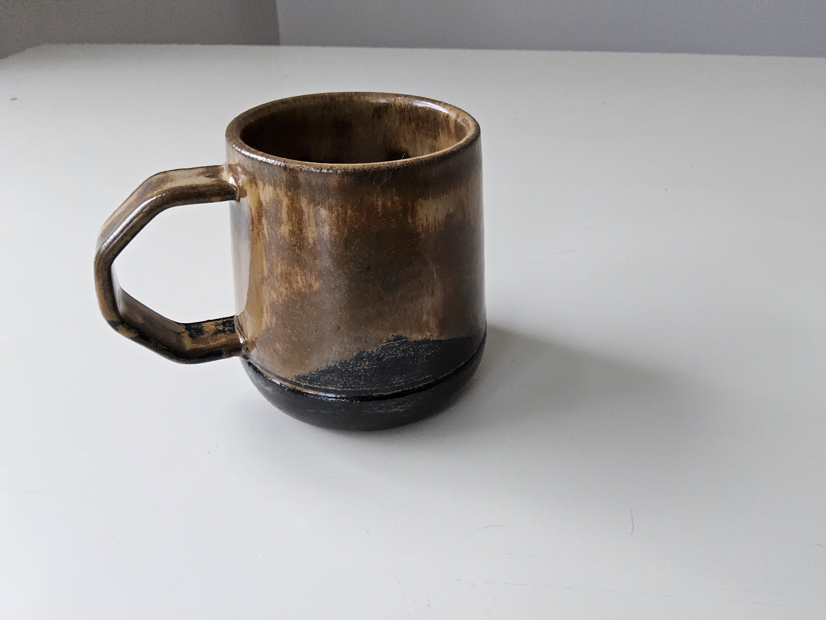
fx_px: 549
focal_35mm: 23
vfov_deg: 58.9
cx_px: 413
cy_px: 310
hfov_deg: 73.9
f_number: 2
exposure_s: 1/120
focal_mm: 3.08
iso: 400
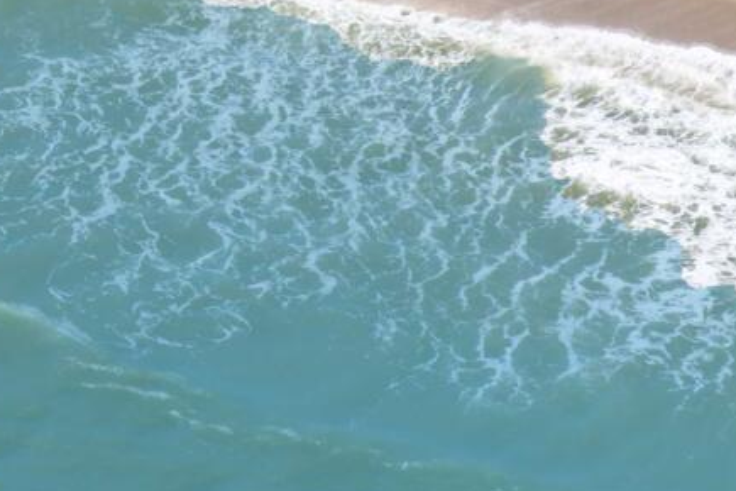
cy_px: -977
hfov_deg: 10.5
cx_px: -58
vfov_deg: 6.5
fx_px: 3945
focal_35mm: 193
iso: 100
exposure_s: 1/320
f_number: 5
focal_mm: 14.45
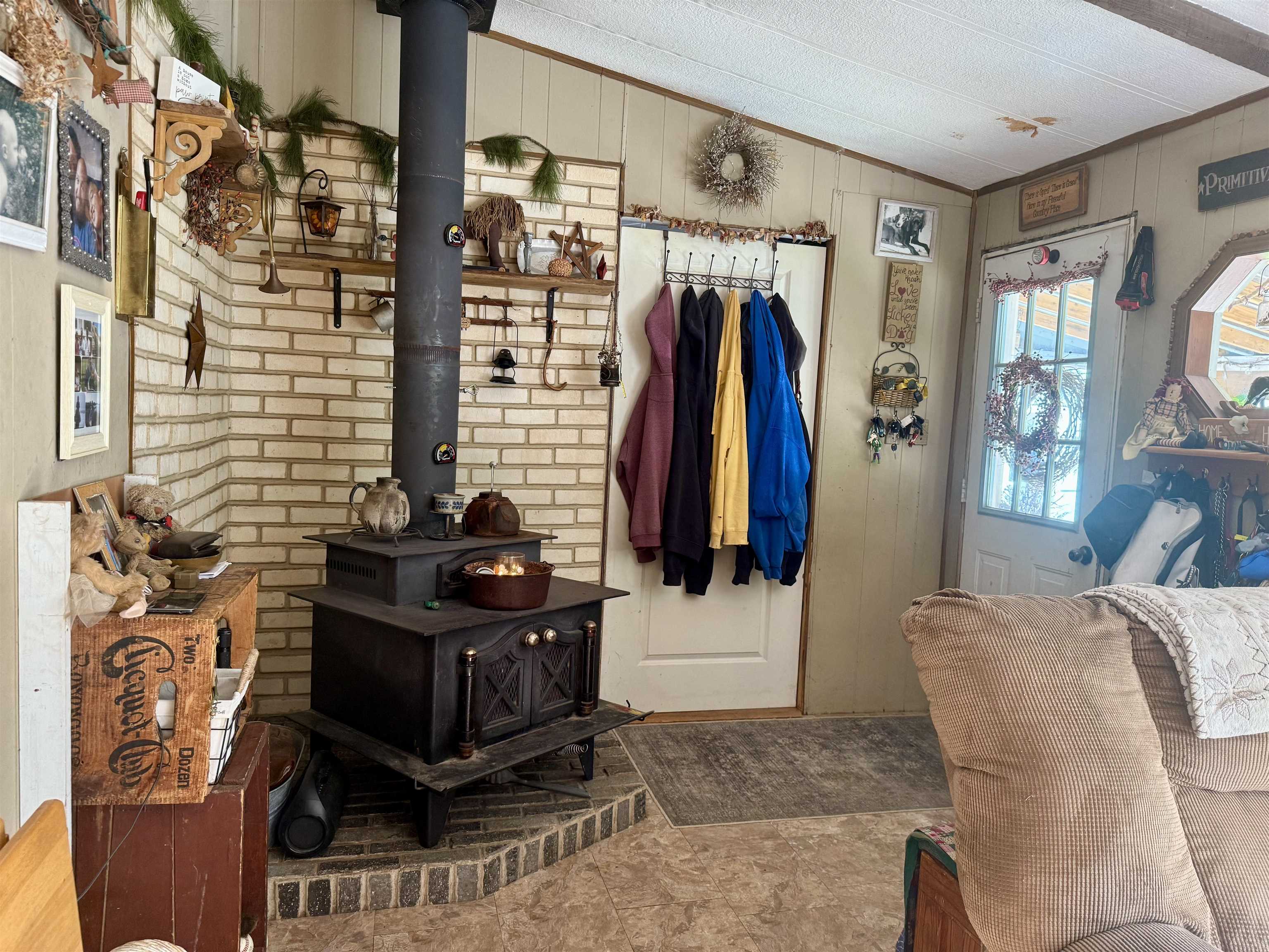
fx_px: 880
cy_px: 476
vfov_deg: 56.8
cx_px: 634
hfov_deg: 71.6
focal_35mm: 24
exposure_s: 1/60
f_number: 1.78
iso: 200
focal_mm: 6.76
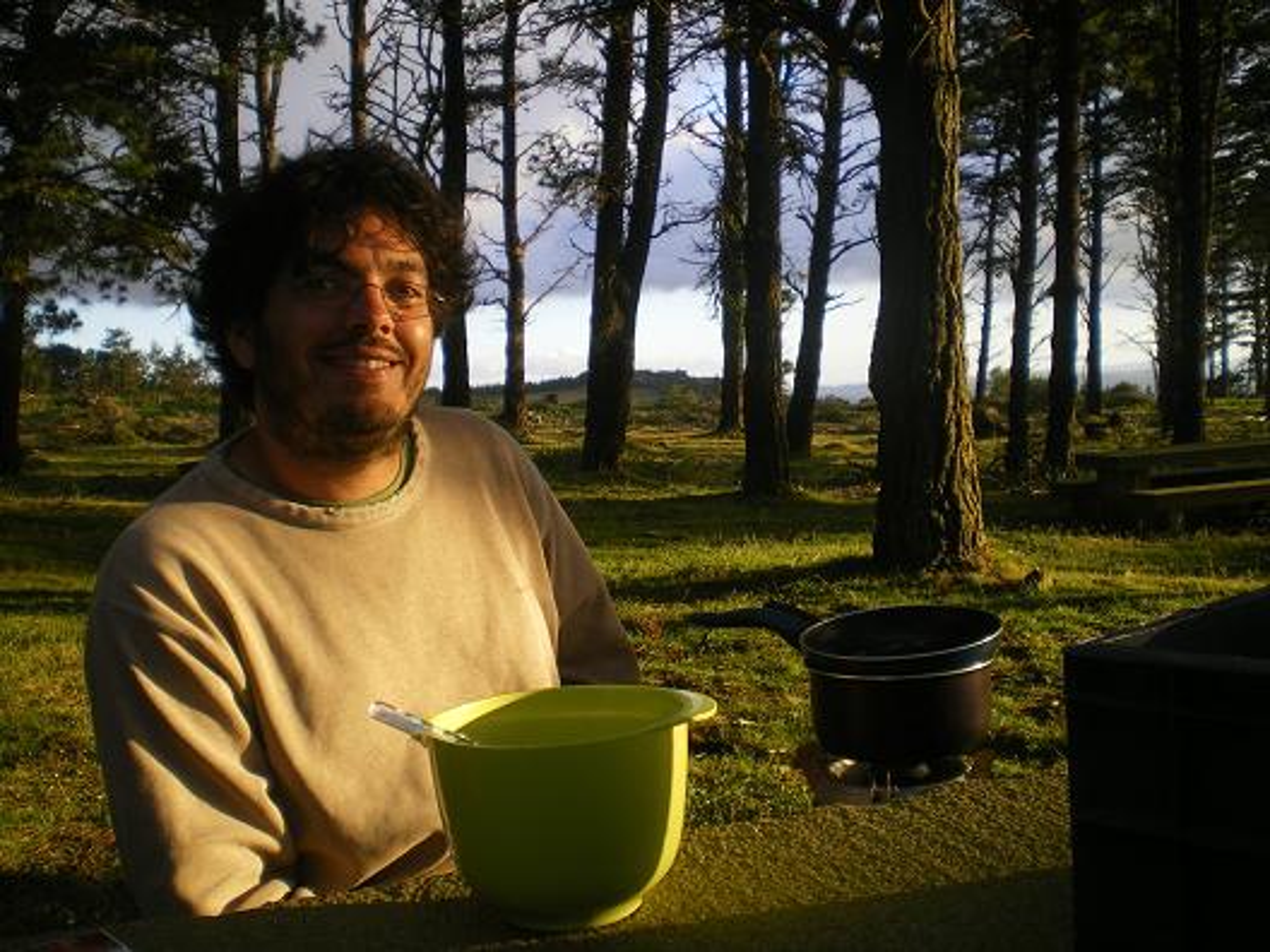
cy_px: 476
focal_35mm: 38
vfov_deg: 37.7
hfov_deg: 49.0
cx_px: 635
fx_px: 1394
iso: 64
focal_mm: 6.3
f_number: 3.1
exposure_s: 1/125
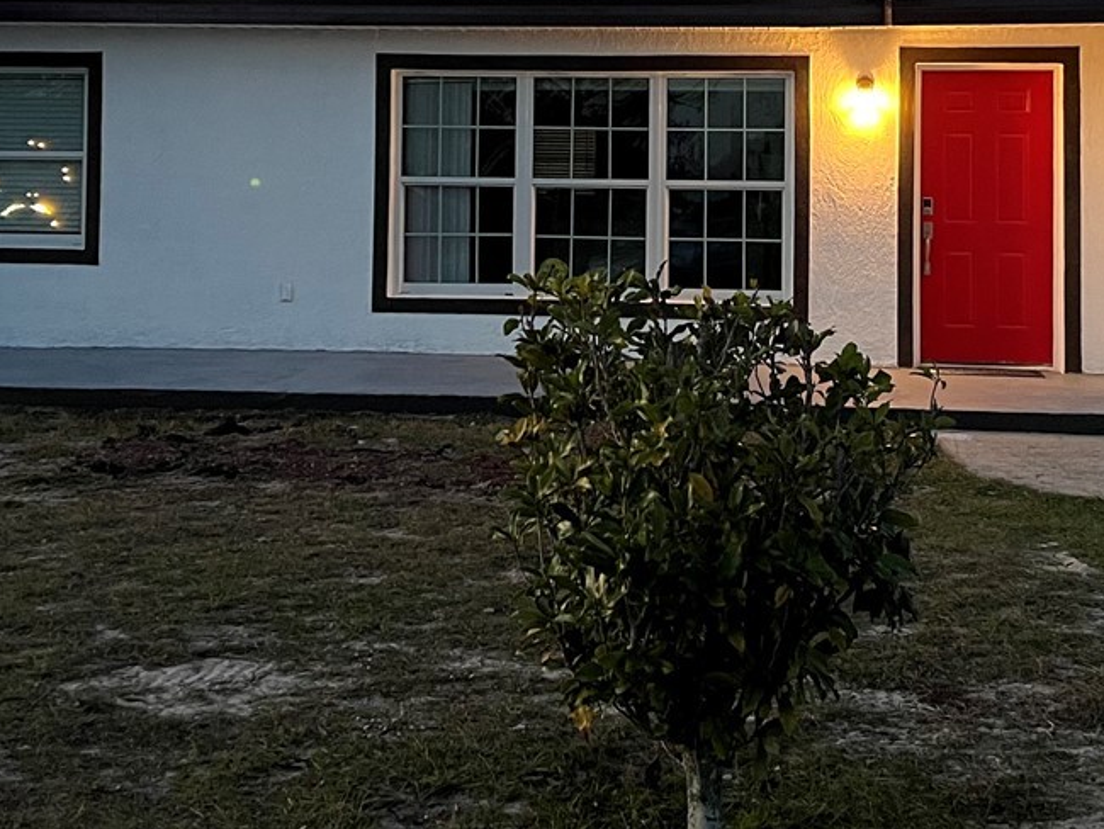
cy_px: 138
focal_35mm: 64
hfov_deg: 30.3
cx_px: 571
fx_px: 2042
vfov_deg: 22.6
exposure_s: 1/60
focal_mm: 5.7
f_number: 1.5
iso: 250
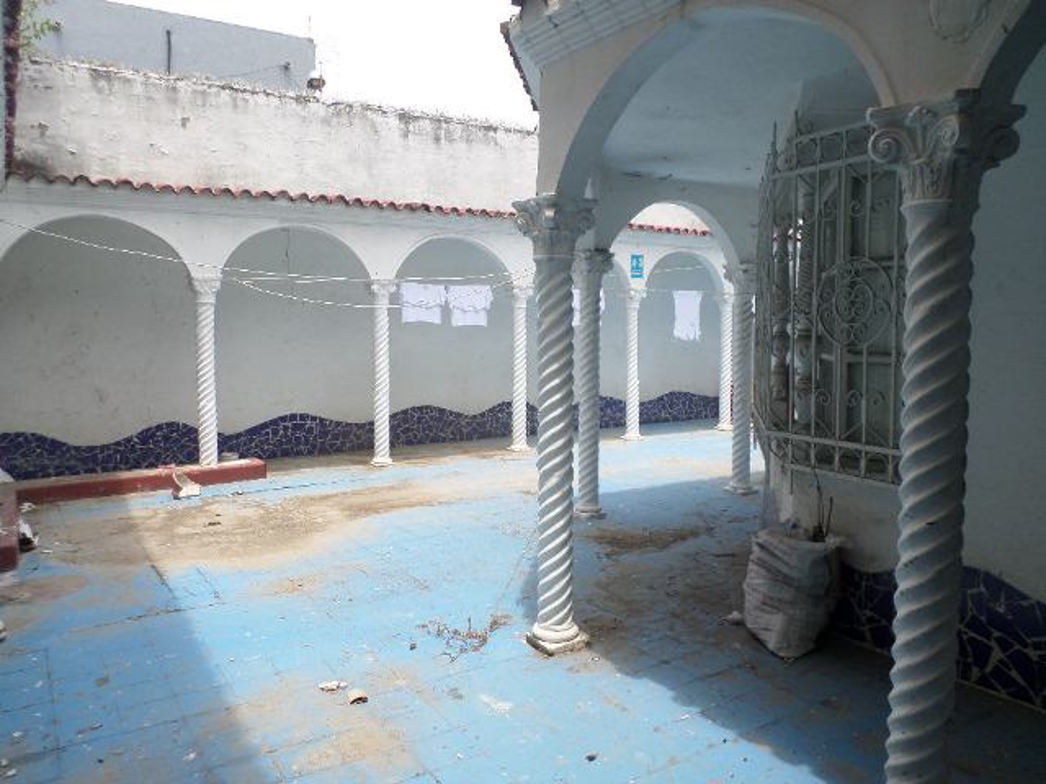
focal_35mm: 25
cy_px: 392
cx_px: 523
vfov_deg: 54.9
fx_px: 755
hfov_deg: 69.4
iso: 80
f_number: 2.5
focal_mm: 4.5
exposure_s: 1/1000
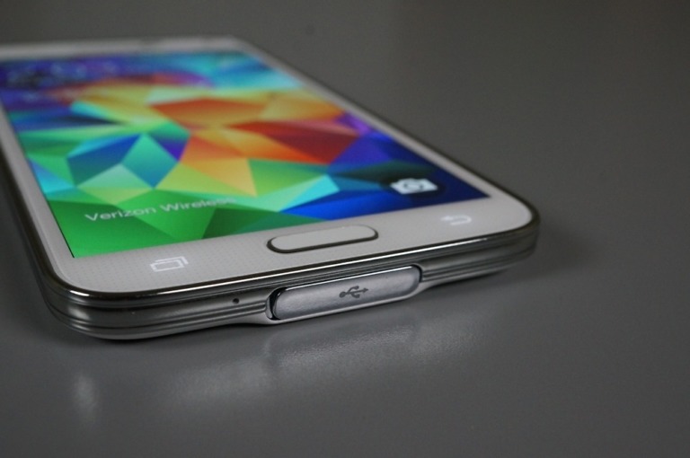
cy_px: 229
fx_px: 861
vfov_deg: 29.8
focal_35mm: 45
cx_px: 345
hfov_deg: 43.7
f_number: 10
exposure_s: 1/60
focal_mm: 30
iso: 1600
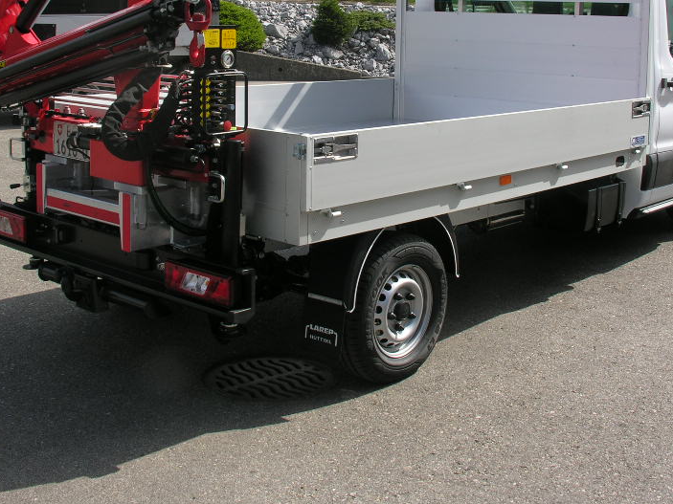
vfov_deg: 28.2
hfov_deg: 37.5
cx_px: 343
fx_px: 991
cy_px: 138
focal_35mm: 51
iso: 50
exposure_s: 1/183
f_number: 5.6
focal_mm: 8.9
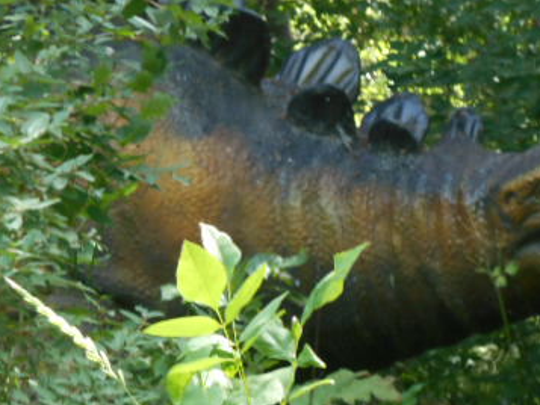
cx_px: 378
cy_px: 168
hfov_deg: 10.5
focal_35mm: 188
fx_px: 2934
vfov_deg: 7.9
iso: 160
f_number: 5.1
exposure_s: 1/30
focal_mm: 18.8
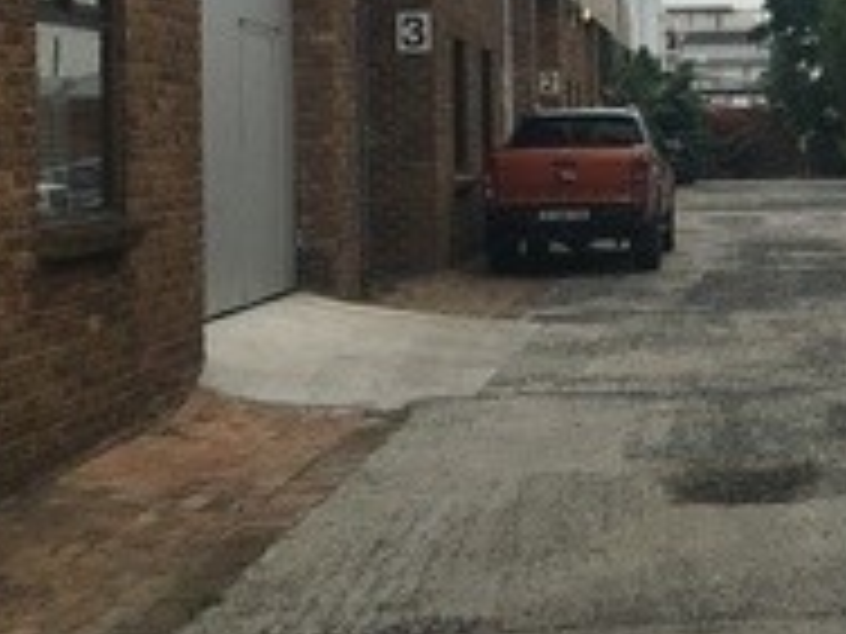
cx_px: 914
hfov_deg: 23.8
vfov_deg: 18.8
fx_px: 1882
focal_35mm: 77
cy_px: 61
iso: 25
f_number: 2.2
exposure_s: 1/382
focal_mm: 4.15
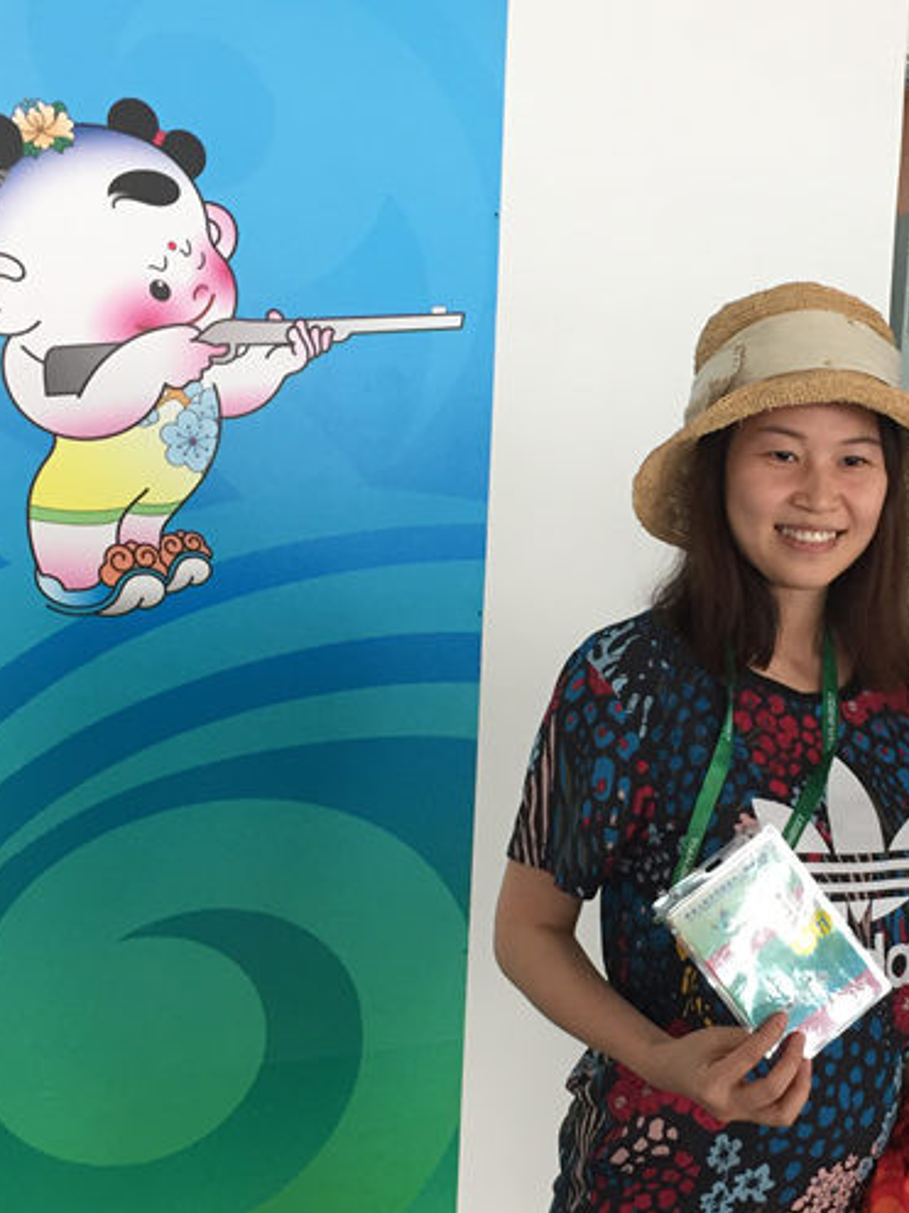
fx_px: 1751
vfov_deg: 38.2
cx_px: 730
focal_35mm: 50
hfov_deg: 28.5
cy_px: 673
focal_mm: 4.15
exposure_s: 1/33
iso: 50
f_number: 2.2
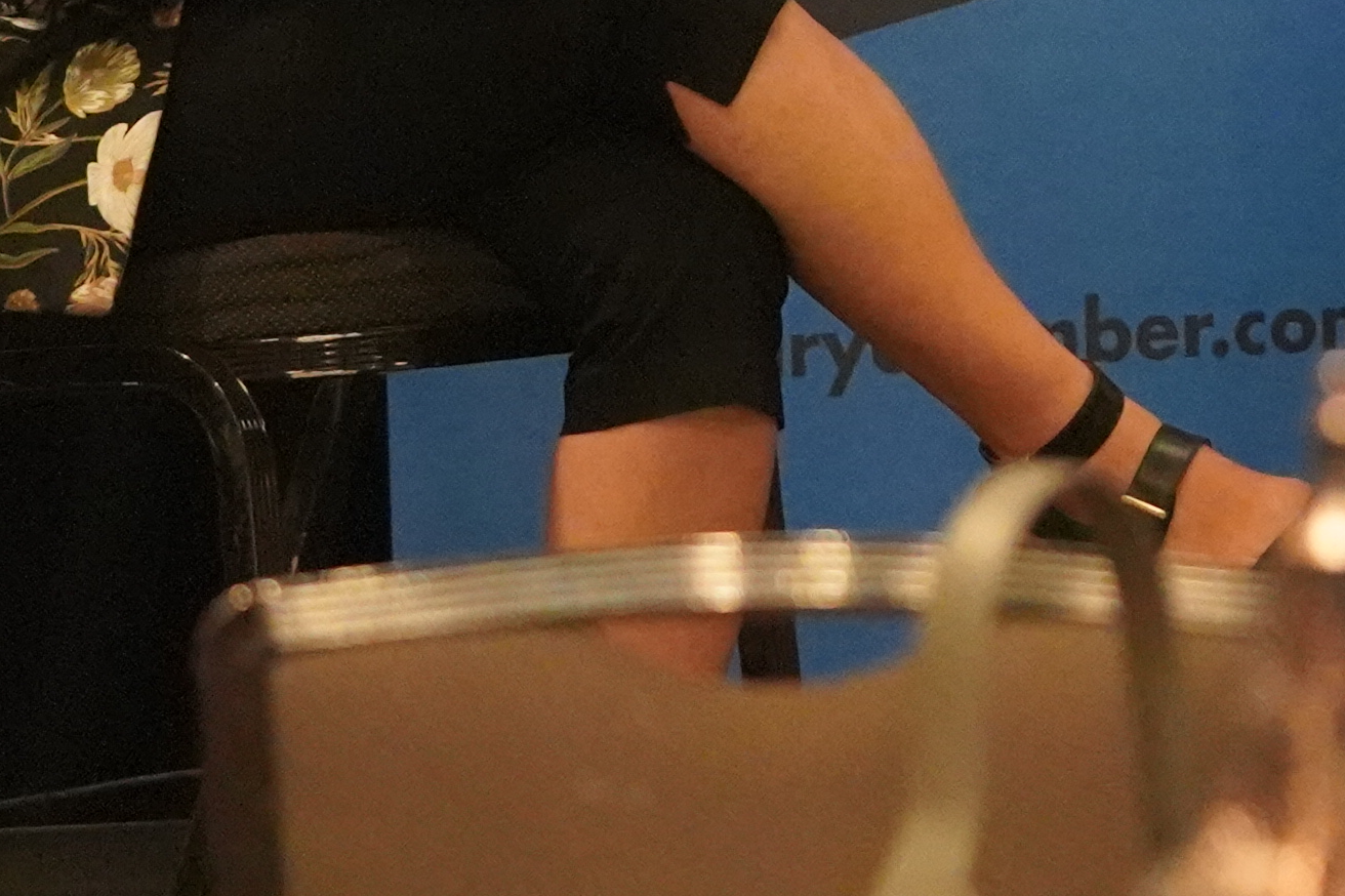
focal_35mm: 462
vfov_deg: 3.0
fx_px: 17255
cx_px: 2538
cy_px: -662
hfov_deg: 4.4
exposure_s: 1/160
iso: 12800
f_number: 3.2
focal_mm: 101
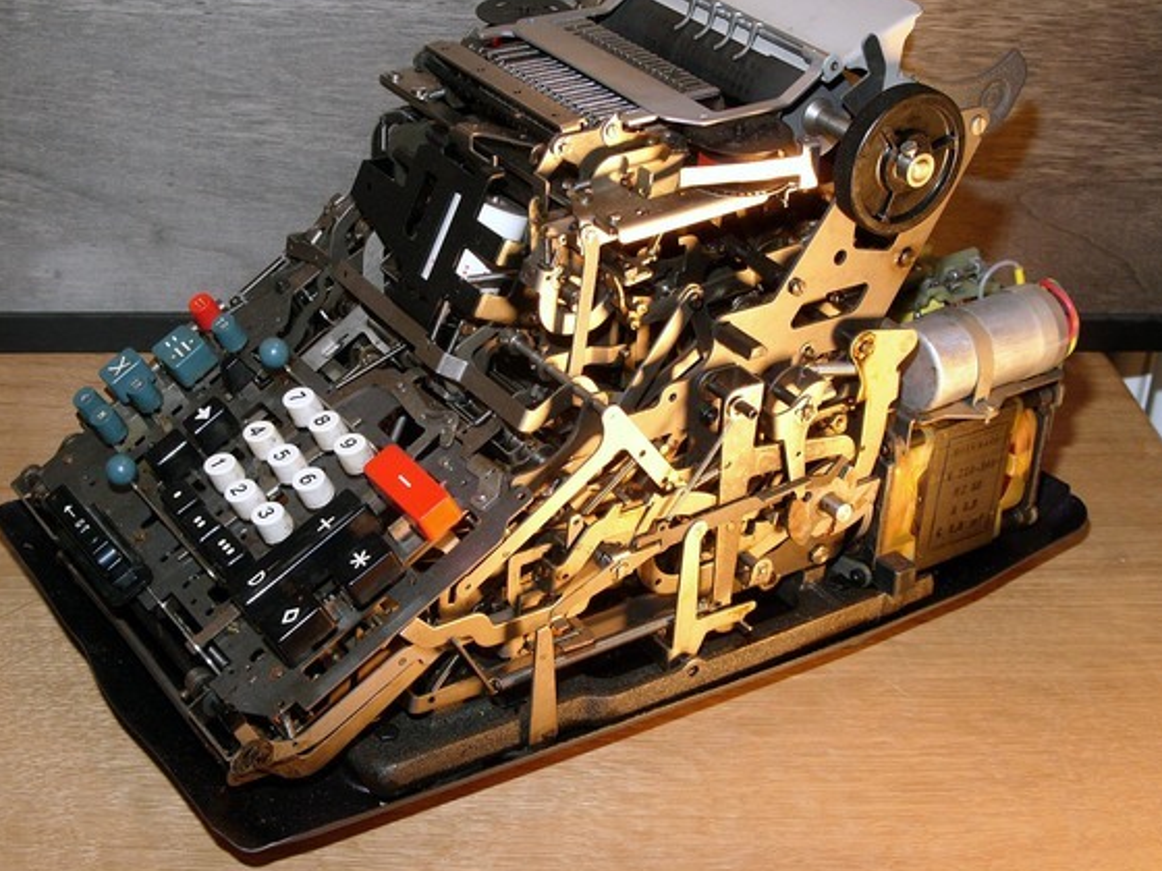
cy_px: 384
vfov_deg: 22.9
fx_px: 2148
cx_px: 527
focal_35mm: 64
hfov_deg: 30.2
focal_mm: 14
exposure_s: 1/60
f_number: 4.5
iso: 100
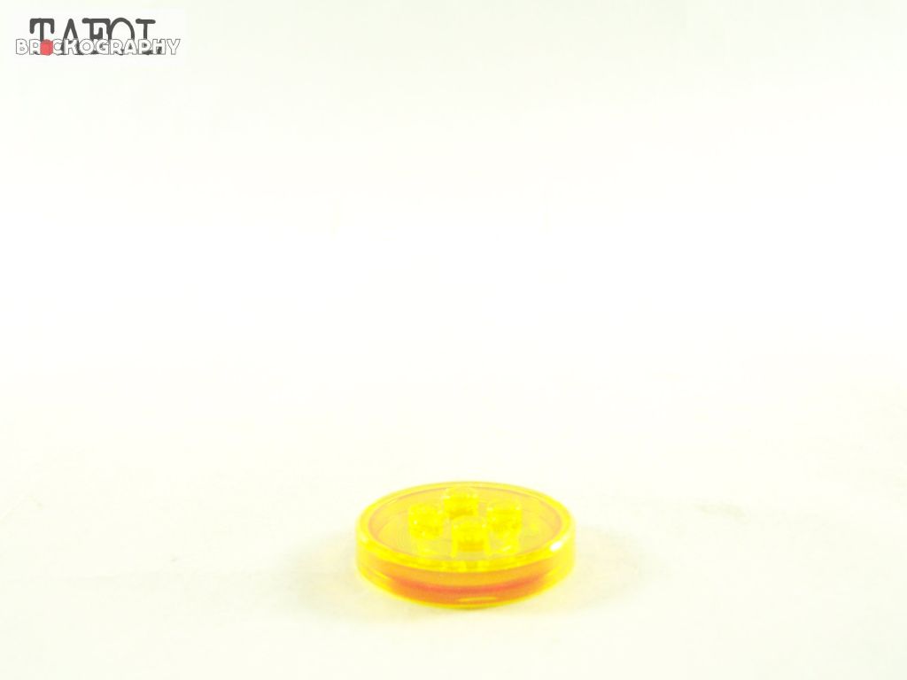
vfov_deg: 36.0
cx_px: 454
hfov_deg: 46.8
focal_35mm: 40
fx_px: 1048
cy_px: 340
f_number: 3.2
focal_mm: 6.7
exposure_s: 1/60
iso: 400
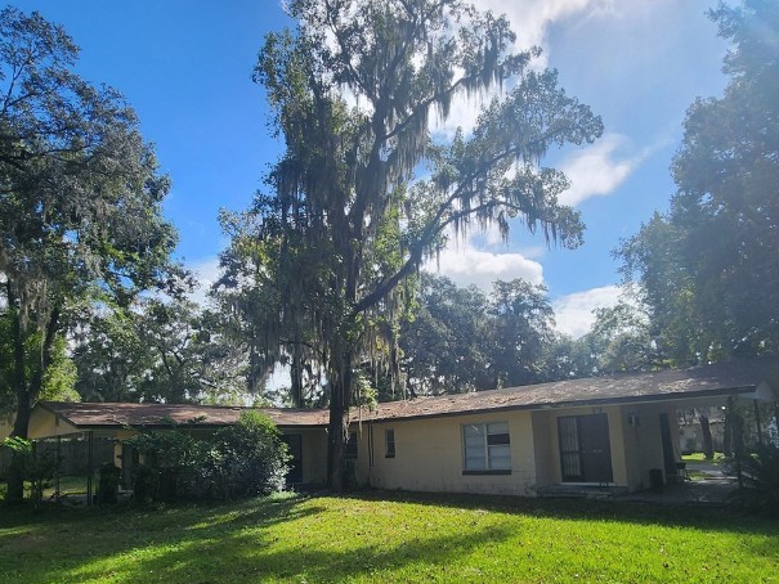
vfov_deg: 59.8
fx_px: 495
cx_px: 390
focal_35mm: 22
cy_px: 386
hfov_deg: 76.4
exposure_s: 1/1799
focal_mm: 2.2
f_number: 2.2
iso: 50
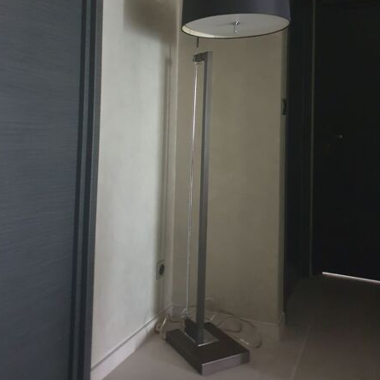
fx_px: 410
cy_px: 117
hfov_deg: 49.7
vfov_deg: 48.6
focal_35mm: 33
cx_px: 186
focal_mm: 4.3
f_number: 1.5
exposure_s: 1/10
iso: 800
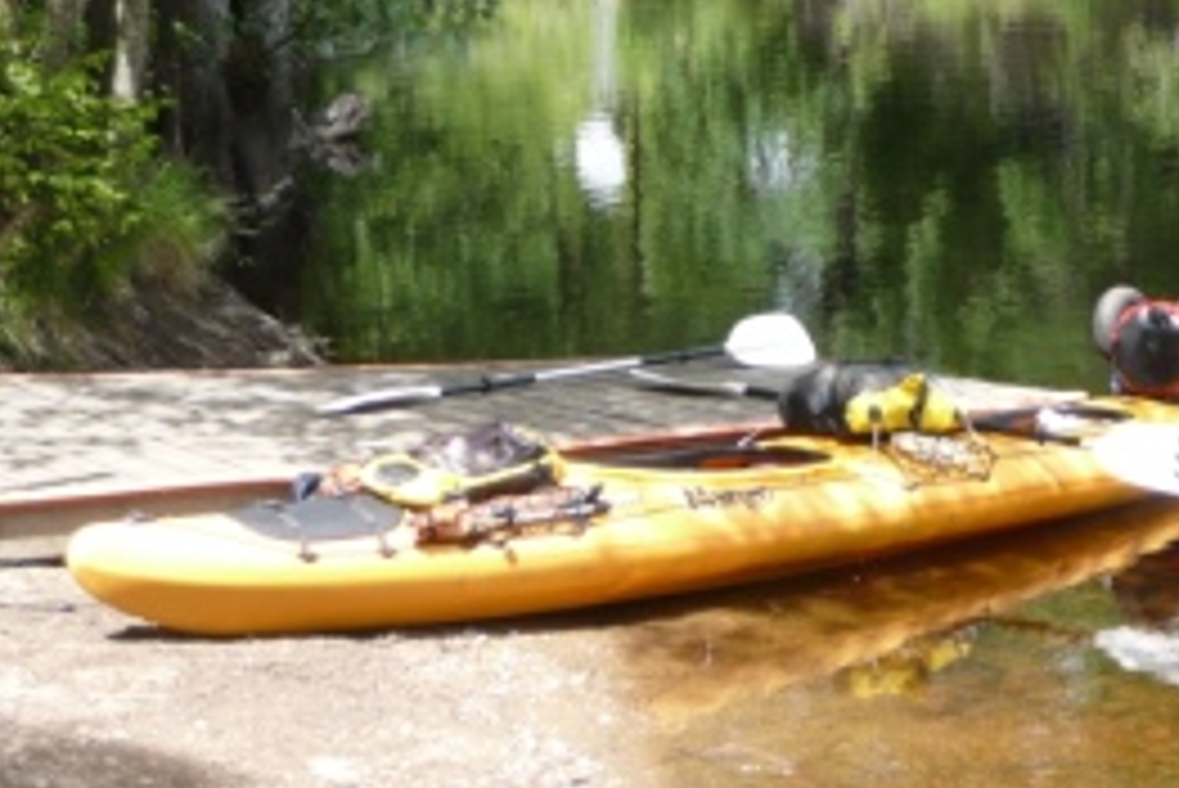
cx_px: 886
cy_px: 90
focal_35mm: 103
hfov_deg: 19.7
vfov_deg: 13.2
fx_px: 3375
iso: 100
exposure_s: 1/200
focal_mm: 9.5
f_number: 4.1
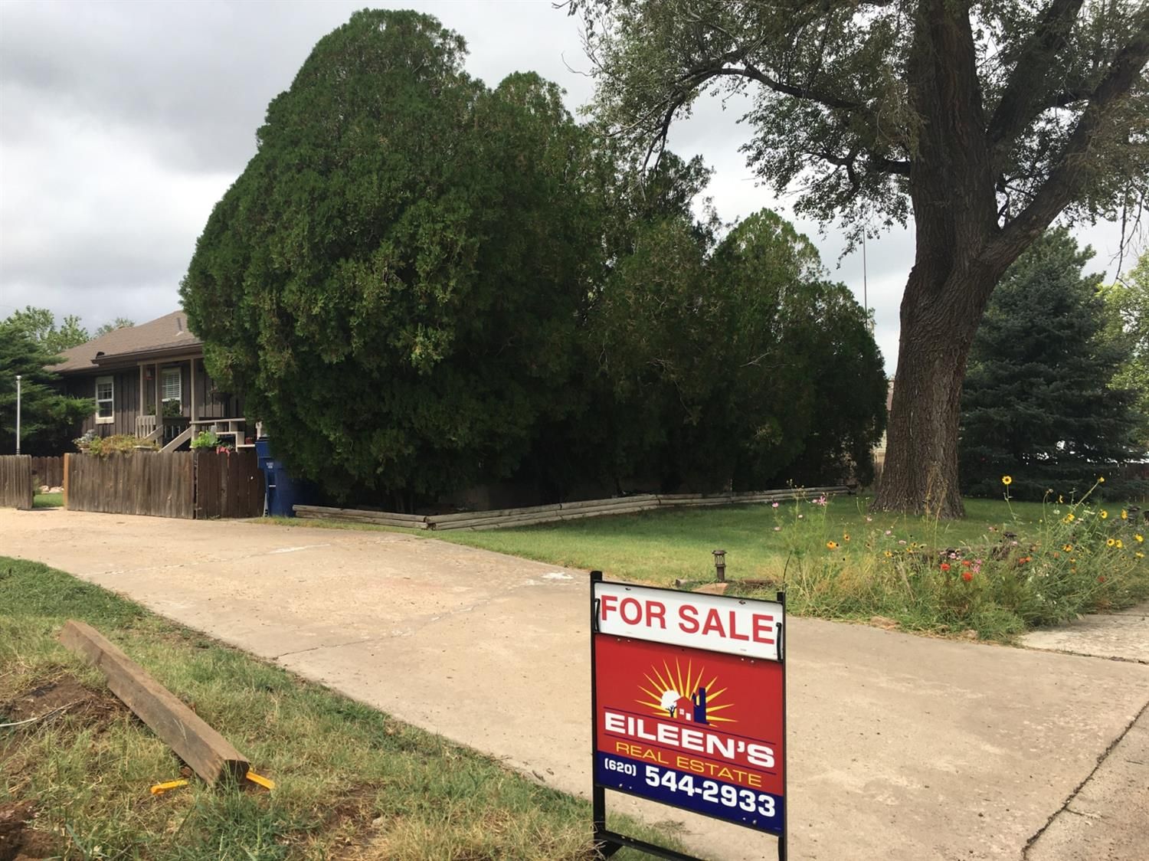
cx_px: 574
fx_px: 962
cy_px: 430
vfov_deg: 48.2
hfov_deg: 61.7
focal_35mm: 29
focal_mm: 4.15
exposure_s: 1/1425
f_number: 2.2
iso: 25
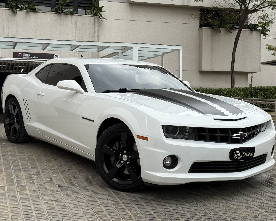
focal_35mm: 58
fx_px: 474
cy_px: 100
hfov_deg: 32.5
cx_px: 146
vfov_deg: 26.2
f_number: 1.78
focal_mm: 6.76
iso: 64
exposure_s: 1/1642
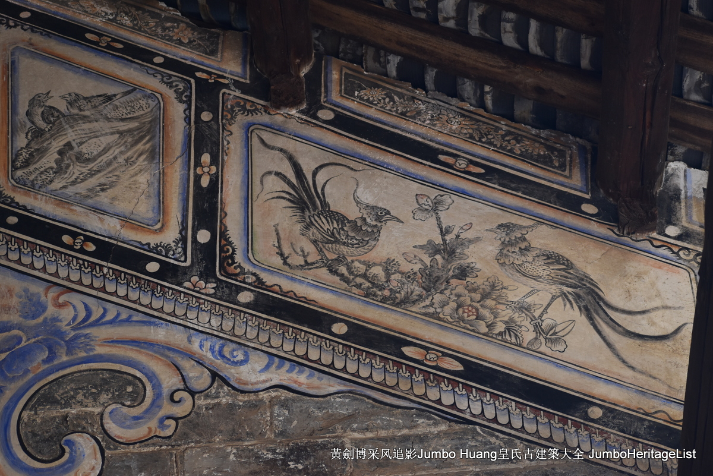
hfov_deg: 15.2
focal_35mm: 135
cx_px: 356
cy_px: 238
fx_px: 2675
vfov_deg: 10.2
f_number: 4.8
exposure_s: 1/250
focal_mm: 90
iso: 450
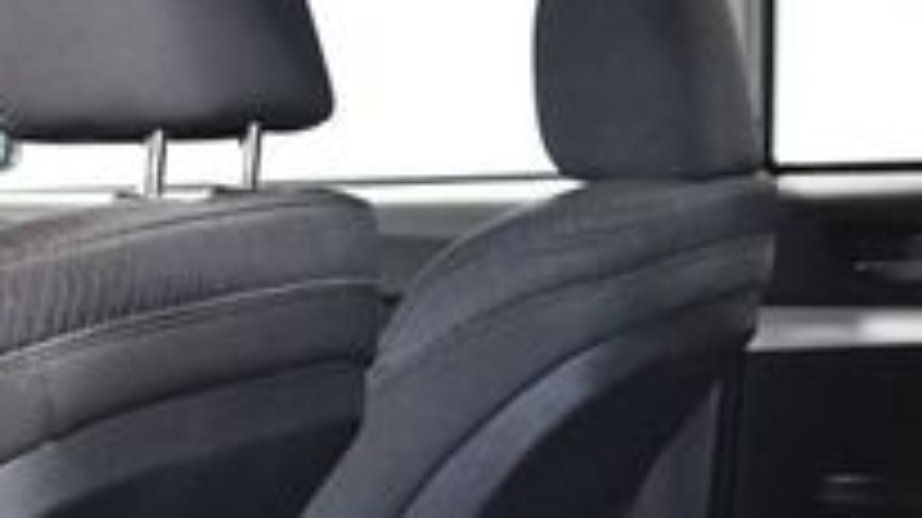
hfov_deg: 17.8
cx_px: 886
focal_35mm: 118
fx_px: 2883
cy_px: 622
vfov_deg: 10.1
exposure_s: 1/60
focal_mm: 18
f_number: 3.5
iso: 4500
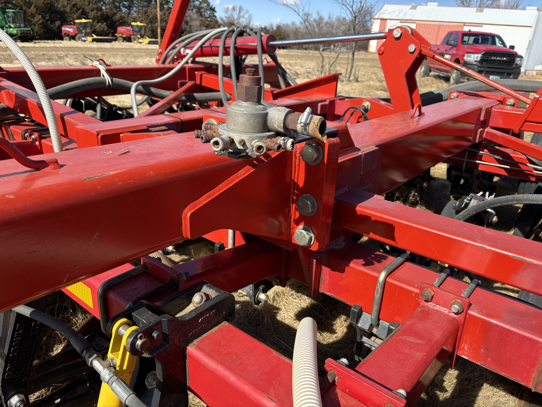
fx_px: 407
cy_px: 204
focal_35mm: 26
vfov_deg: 53.1
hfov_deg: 67.3
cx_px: 271
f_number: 1.6
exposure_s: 1/1848
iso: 50
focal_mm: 5.96
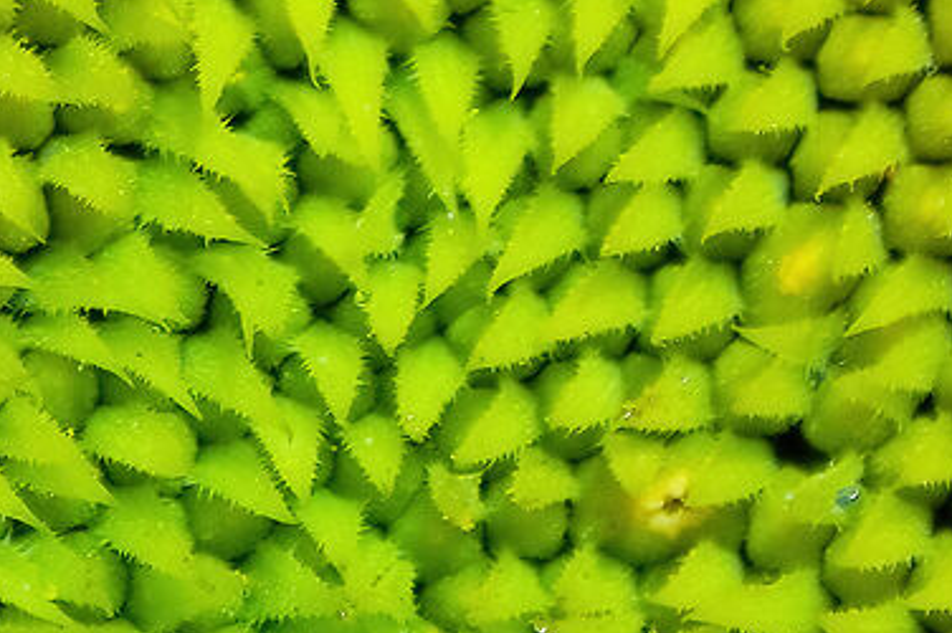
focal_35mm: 5367
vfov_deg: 0.3
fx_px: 141800
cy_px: -392
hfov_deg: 0.4
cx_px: 418
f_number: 8
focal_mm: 560
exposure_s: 1/2000
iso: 640
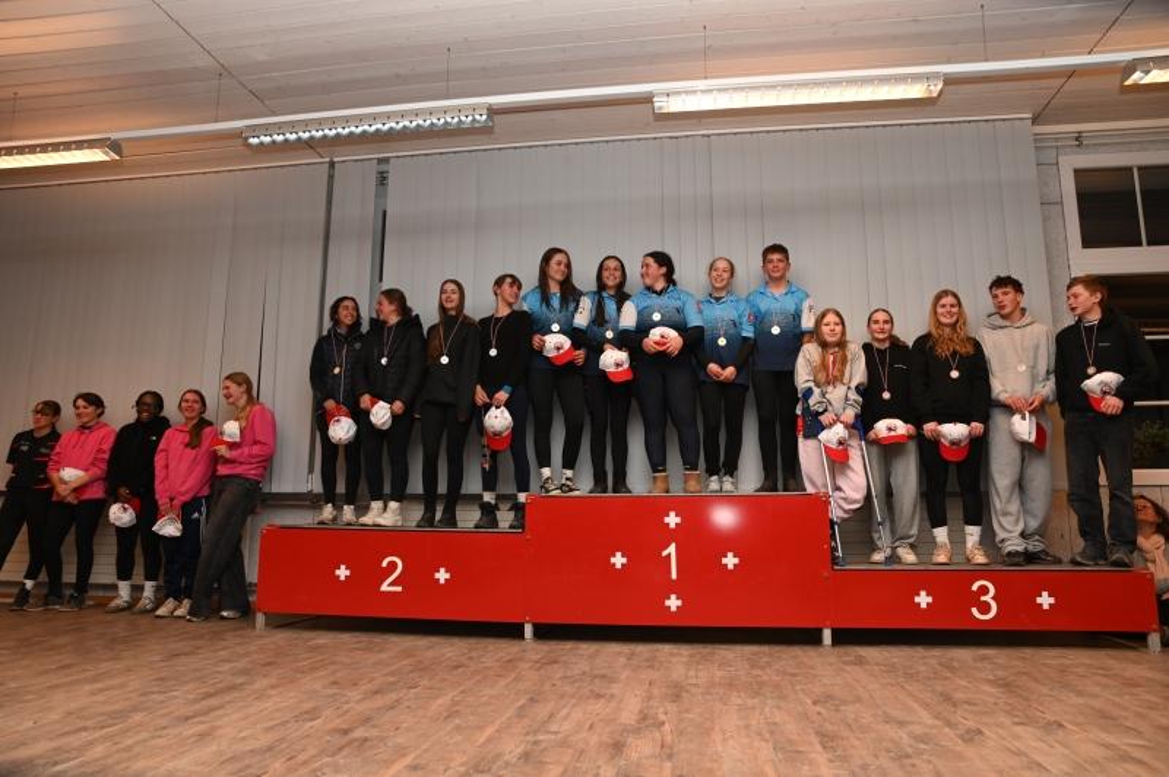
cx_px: 584
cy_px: 388
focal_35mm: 24
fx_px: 779
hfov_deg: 73.8
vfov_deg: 53.1
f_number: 7.1
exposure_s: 1/60
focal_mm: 24
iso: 800
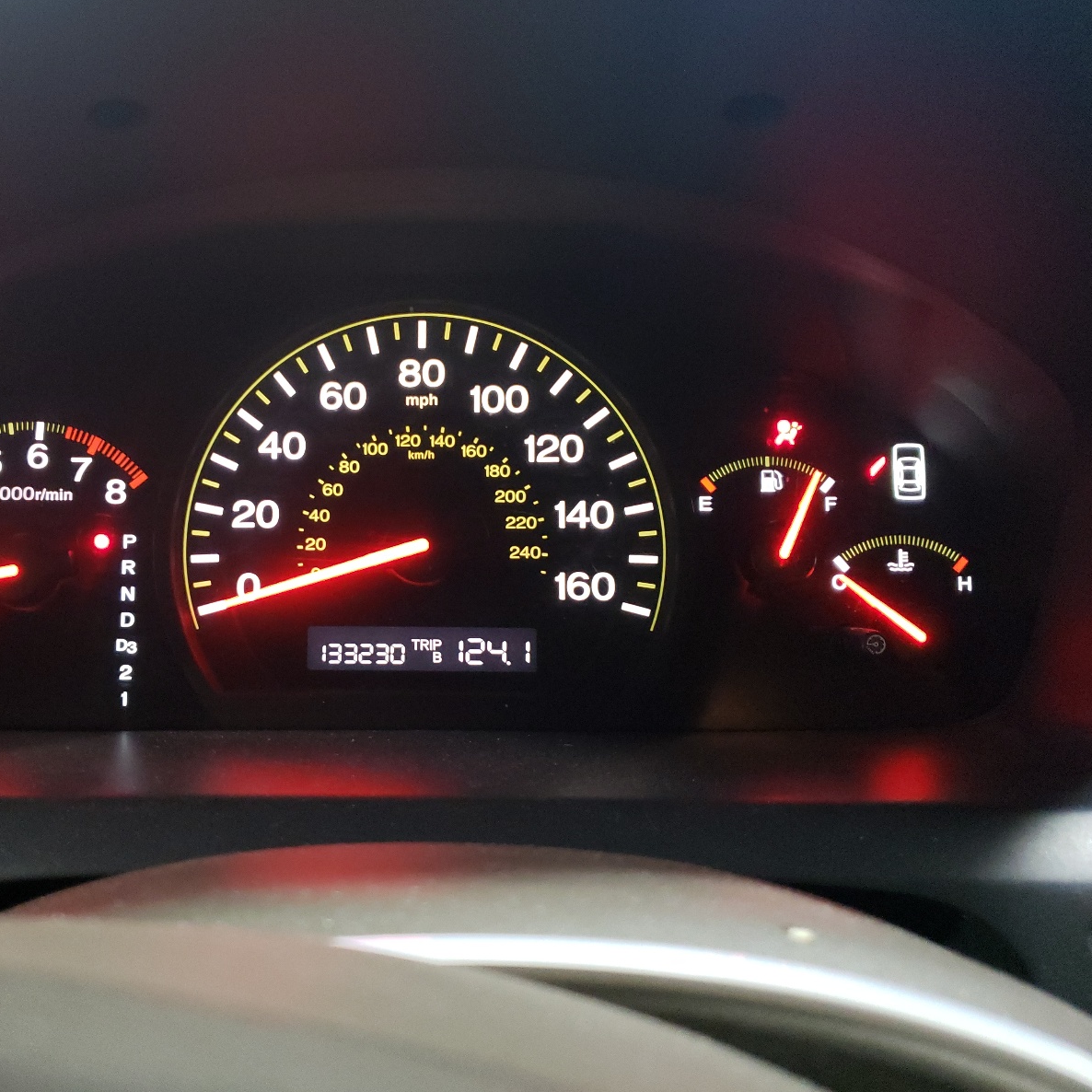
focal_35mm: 31
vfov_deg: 52.5
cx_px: 389
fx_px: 1106
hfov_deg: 51.8
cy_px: 540
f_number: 1.5
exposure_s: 1/24
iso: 426
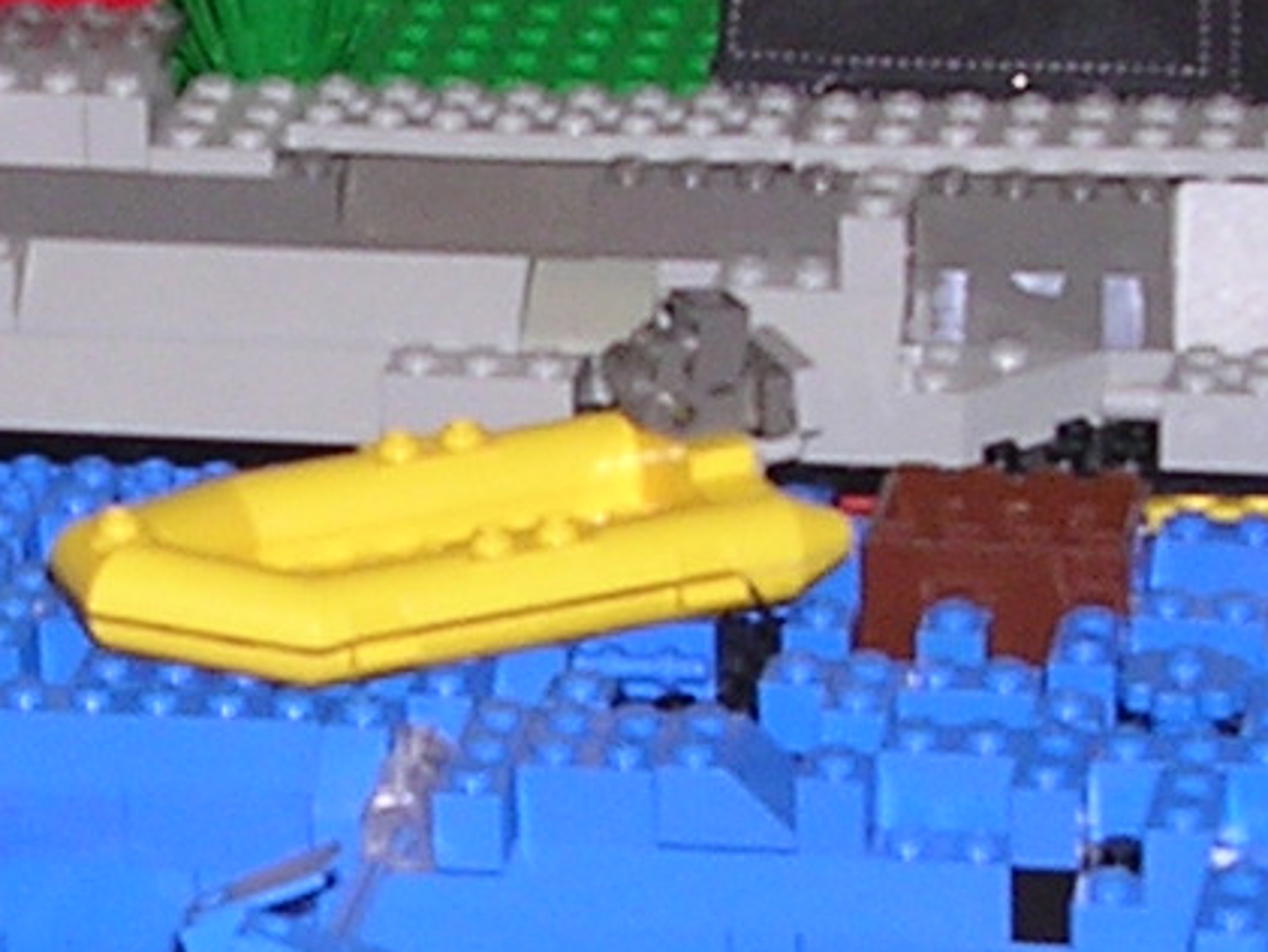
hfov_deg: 10.7
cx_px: 307
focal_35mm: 185
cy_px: 696
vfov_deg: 8.0
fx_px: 6779
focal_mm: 5.8
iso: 100
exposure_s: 1/60.1
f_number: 2.8
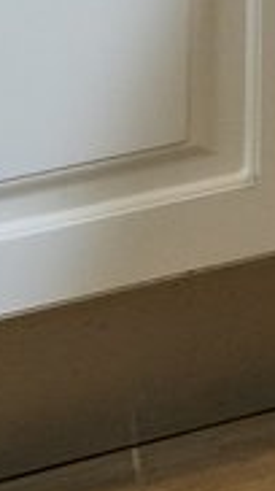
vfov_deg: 7.4
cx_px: 2656
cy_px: -1234
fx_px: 3068
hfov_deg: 3.1
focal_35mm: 236
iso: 500
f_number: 8
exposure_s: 1/40
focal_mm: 20
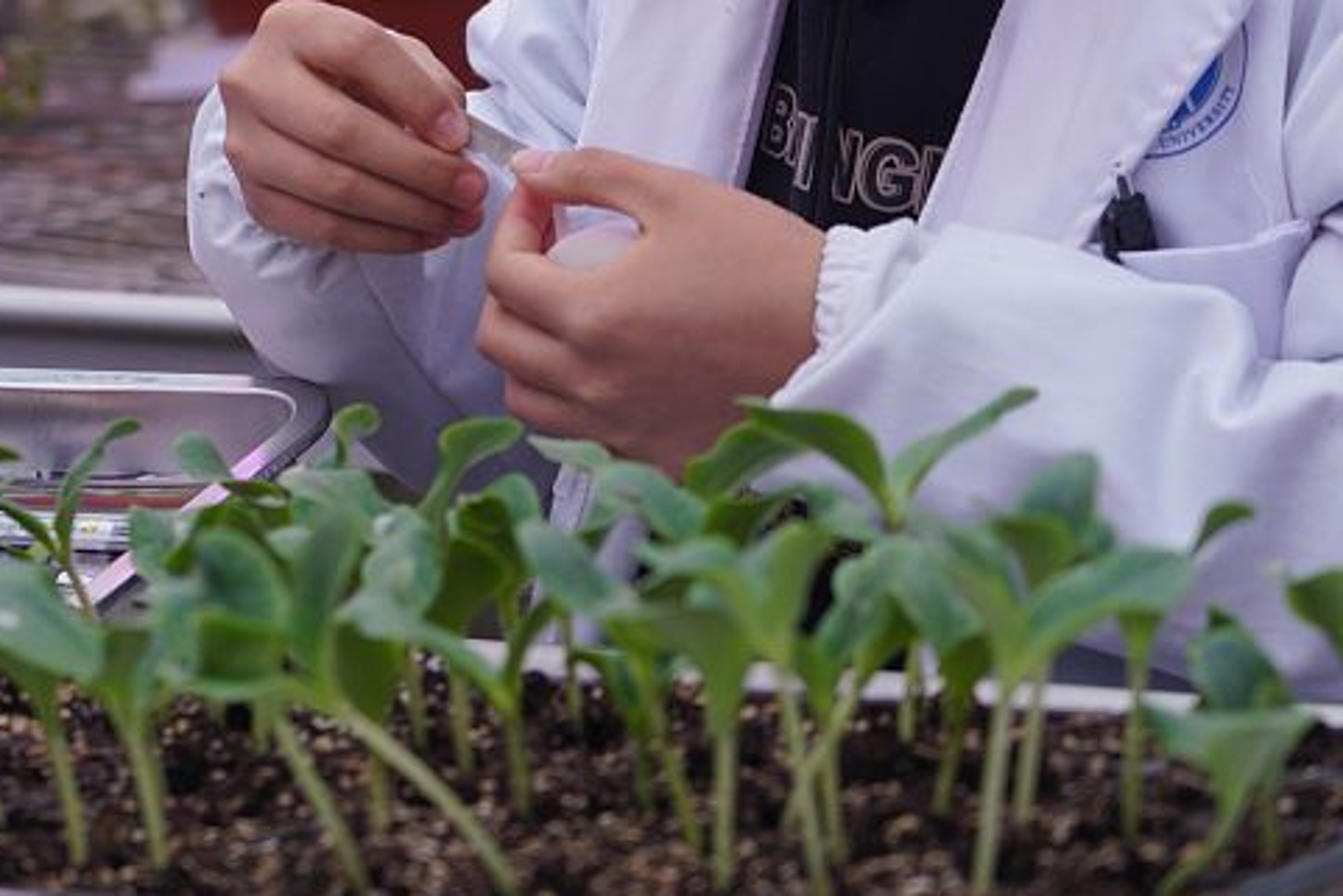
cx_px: 606
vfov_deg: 5.2
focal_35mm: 262
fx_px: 9776
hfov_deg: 7.9
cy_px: -95
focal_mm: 105
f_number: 4
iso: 200
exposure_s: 1/200
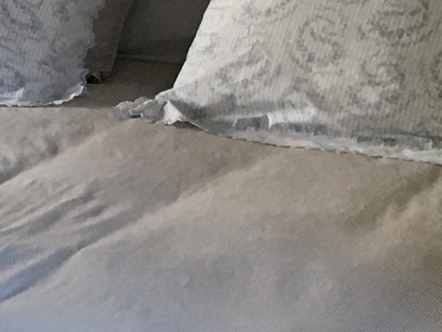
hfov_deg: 10.2
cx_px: -533
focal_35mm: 174
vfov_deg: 8.4
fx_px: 2222
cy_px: -148
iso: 40
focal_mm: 4.15
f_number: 2.2
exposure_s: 1/33
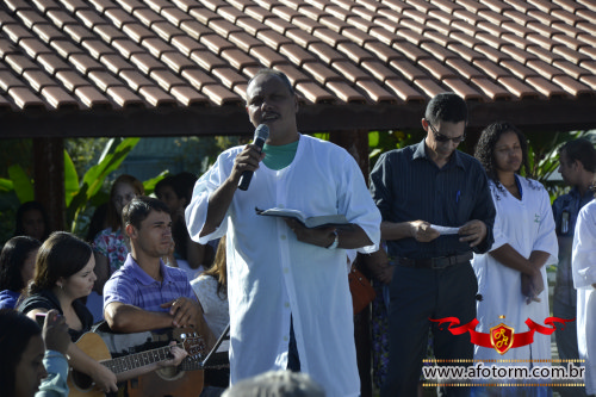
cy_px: 198
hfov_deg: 14.4
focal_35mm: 142
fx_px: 2358
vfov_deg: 9.6
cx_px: 298
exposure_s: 1/500
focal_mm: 95
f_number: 5.6
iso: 160
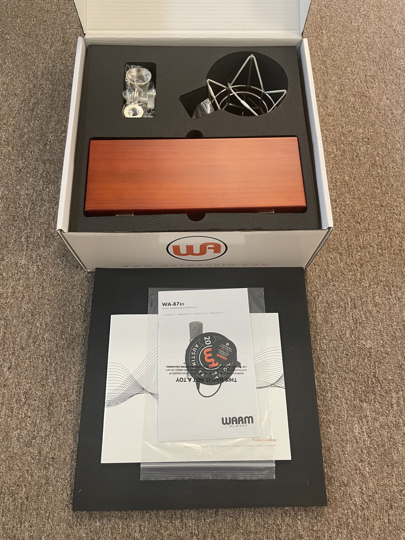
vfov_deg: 67.3
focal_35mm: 26
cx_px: 202
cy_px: 270
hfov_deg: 53.1
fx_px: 406
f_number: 1.6
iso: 200
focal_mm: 4.2
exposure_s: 1/60
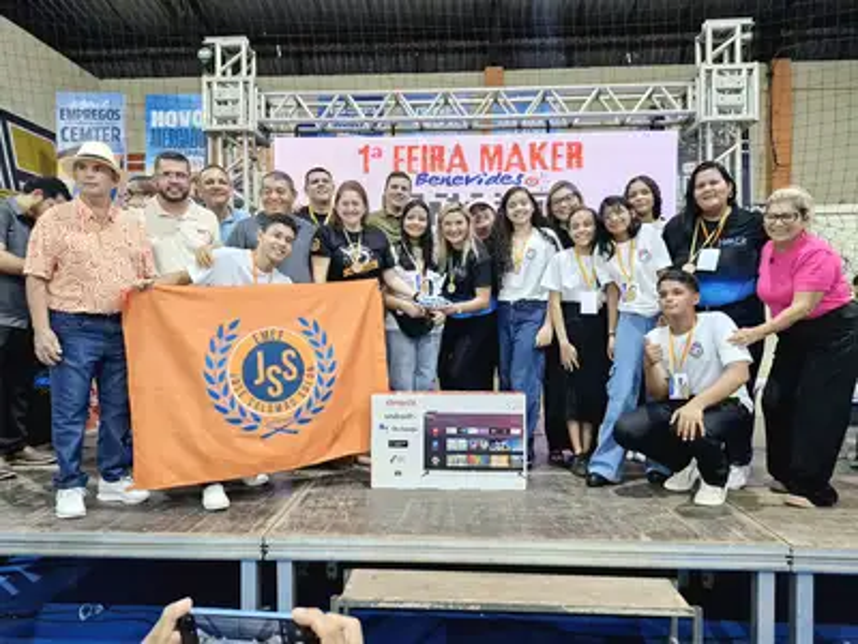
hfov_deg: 73.9
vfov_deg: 58.9
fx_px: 570
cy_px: 322
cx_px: 429
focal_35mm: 23
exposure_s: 1/120
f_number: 1.8
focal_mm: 5.54
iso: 500
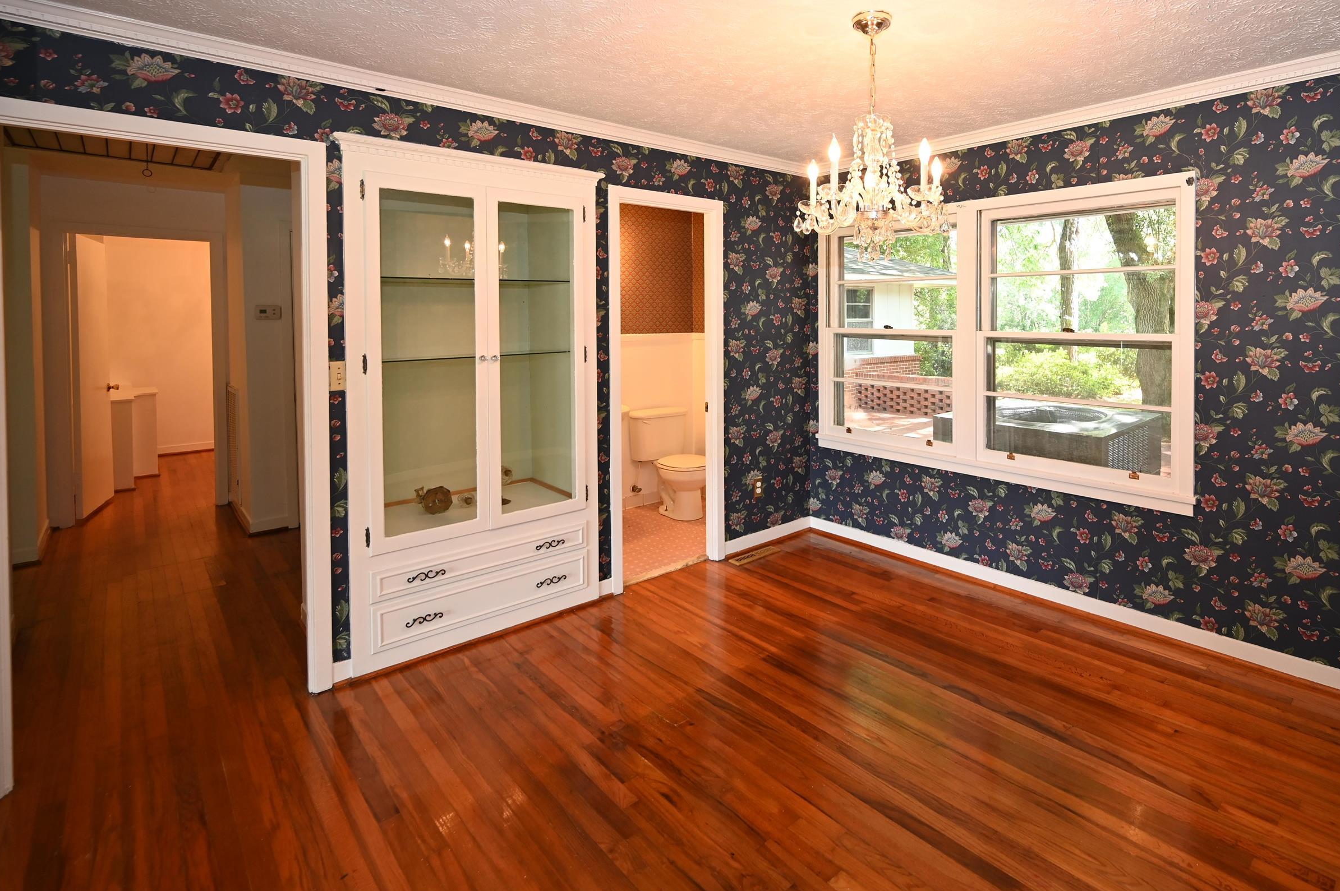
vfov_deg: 66.1
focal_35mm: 18
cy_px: 322
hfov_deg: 89.1
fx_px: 669
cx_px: 795
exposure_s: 1/60
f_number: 4
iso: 500
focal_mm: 14
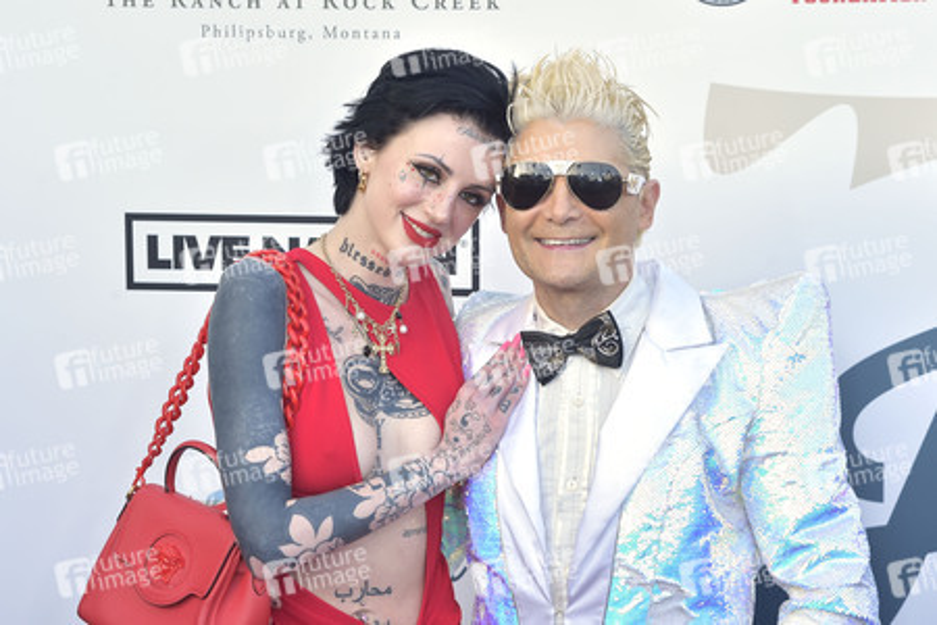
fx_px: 2134
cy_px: 312
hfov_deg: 24.8
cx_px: 468
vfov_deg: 16.7
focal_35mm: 82
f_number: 6.3
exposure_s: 1/250
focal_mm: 82
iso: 500
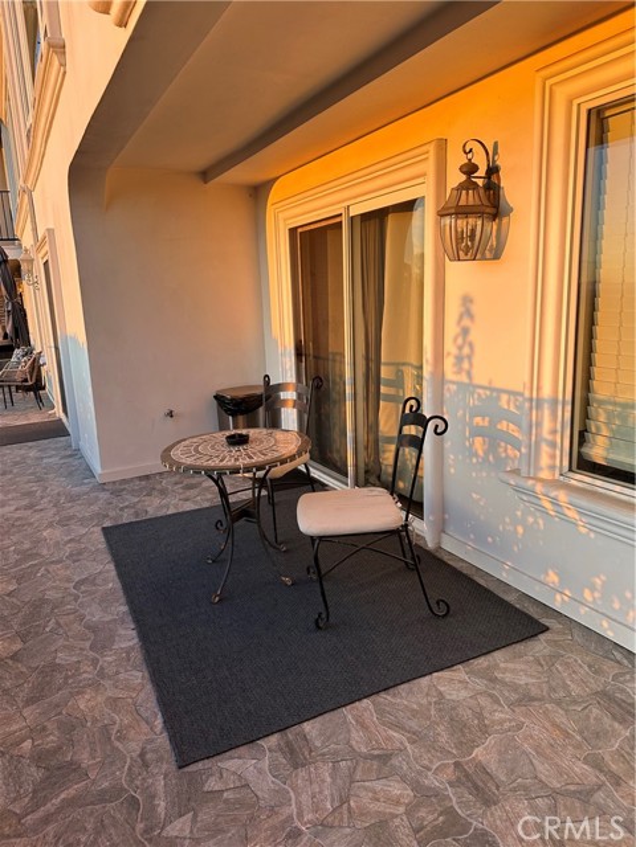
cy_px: 424
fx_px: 588
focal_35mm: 24
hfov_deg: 56.8
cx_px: 318
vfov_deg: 71.6
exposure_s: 1/256
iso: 80
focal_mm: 6.86
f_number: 1.78
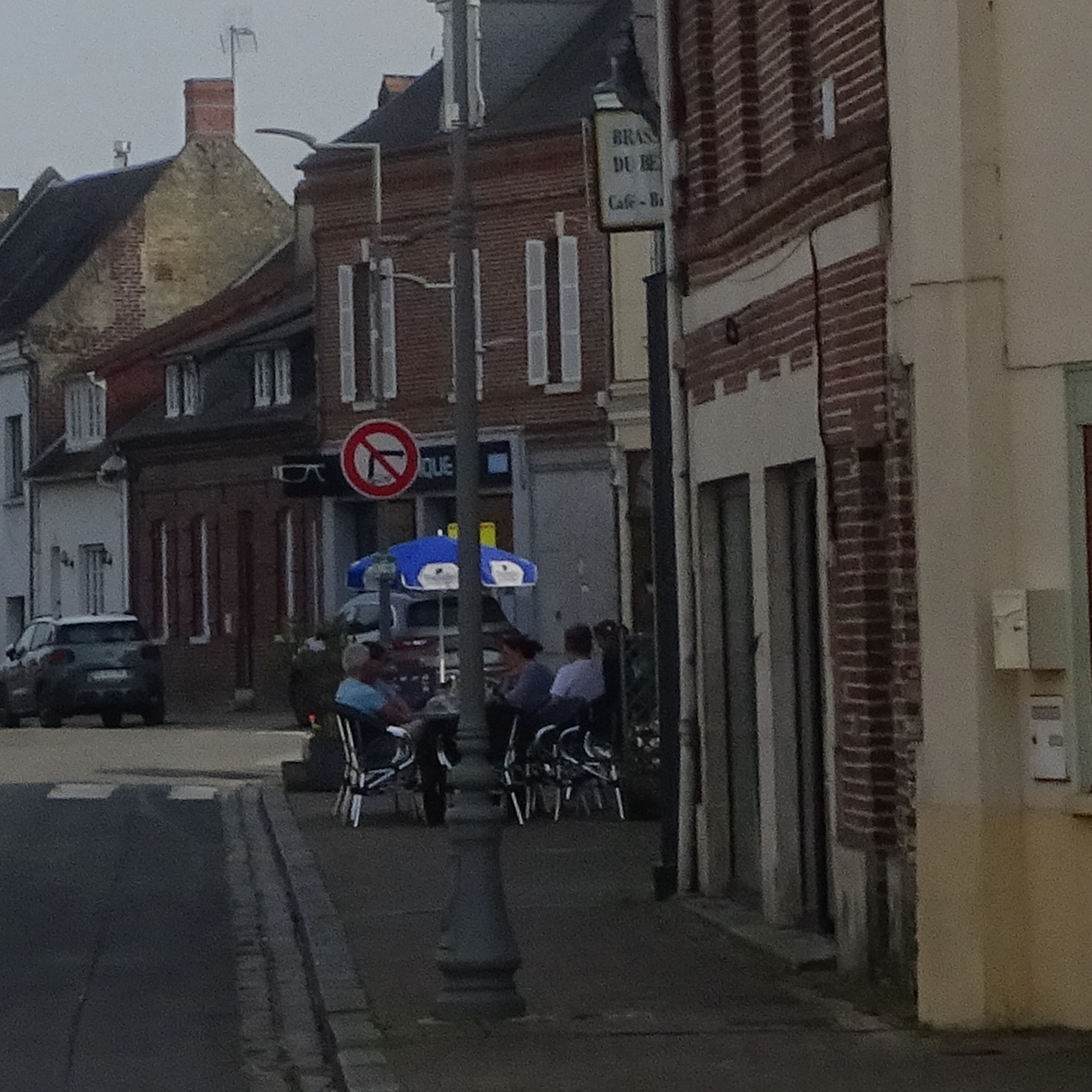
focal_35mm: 211
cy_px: -375
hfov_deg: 8.2
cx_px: -178
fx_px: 7531
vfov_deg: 8.2
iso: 80
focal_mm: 9.87
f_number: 5.6
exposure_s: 1/400
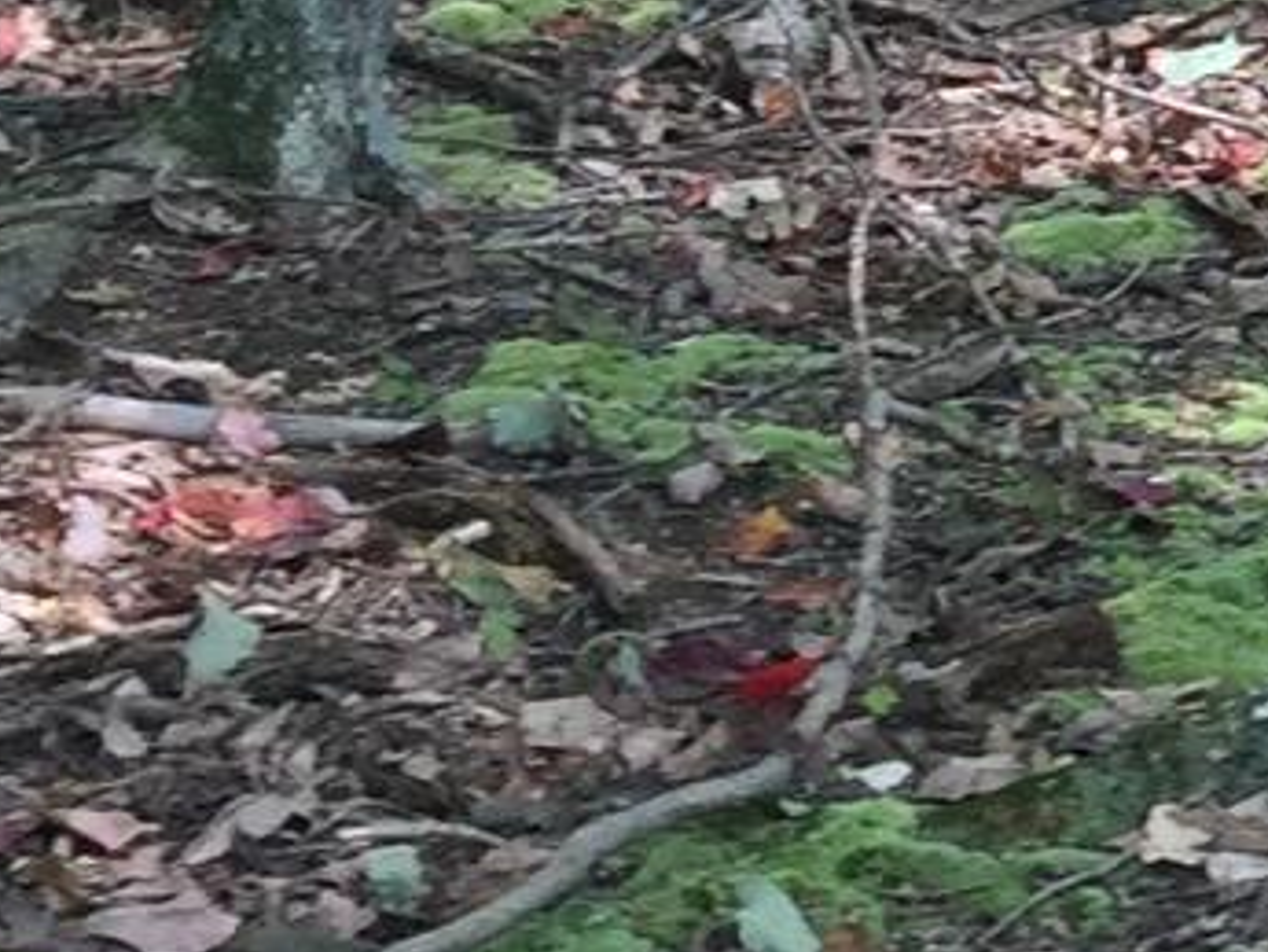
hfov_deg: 10.2
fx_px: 6303
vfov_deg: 8.1
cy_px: -1128
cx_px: 2881
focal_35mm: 172
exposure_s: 1/120
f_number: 2.2
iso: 40
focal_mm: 4.15
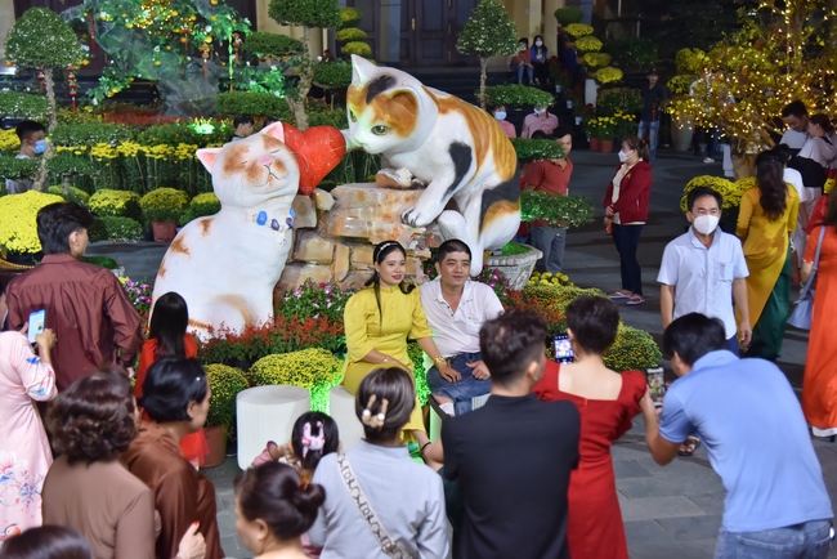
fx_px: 1349
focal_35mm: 58
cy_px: 280
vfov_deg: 23.4
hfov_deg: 34.5
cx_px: 418
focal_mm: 58
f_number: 4
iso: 1250
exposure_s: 1/125
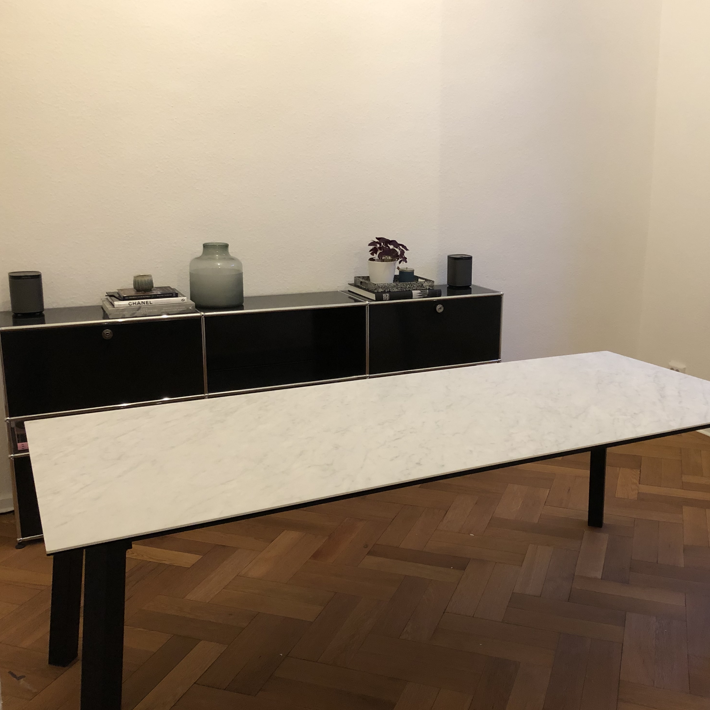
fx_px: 789
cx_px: 431
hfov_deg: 48.1
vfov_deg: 48.4
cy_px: 350
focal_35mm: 34
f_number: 1.8
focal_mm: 3.99
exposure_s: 1/10
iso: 100
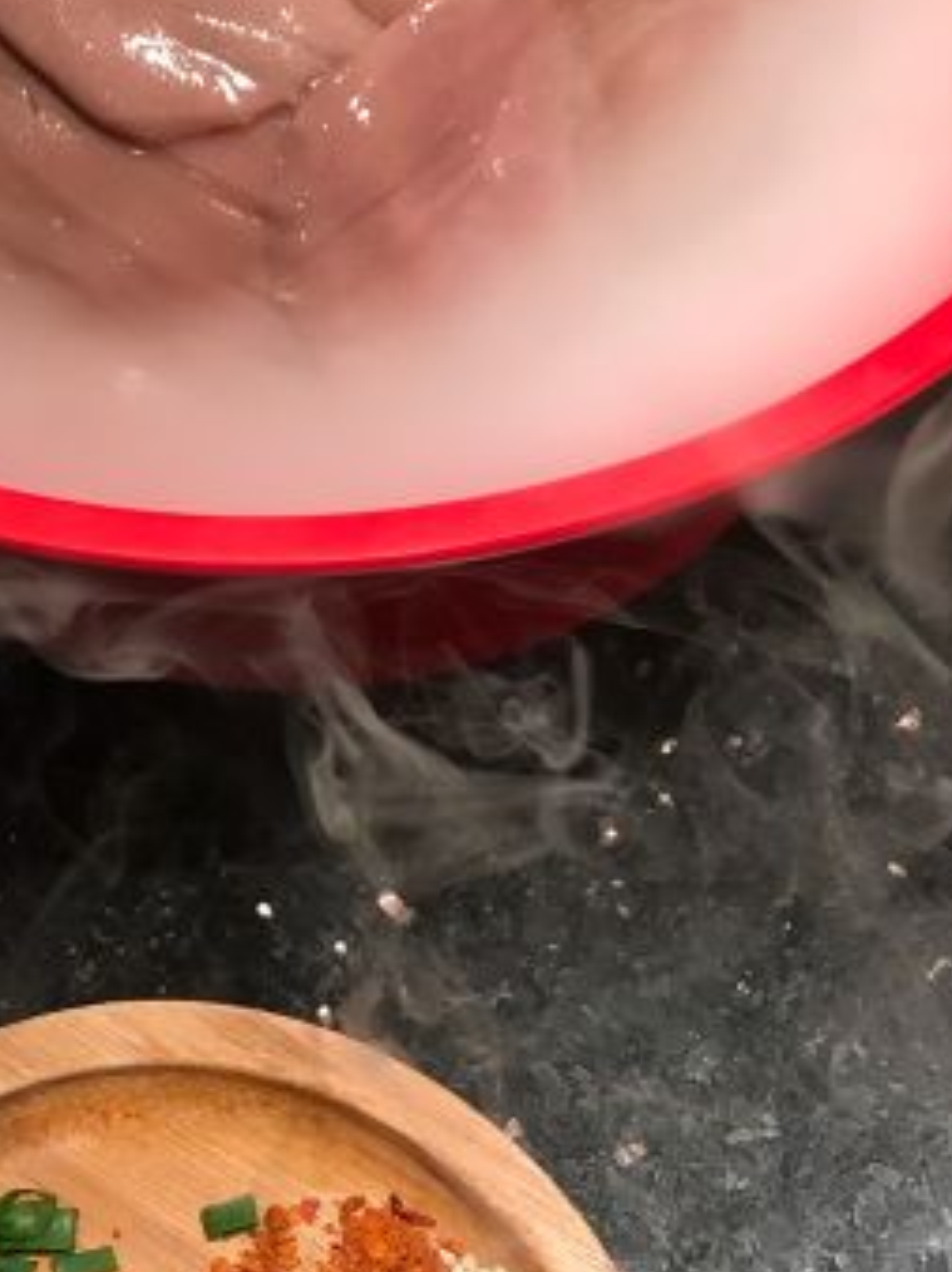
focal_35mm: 58
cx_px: 190
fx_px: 2129
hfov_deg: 24.8
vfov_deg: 33.3
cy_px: 628
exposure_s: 1/33
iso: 25
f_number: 1.8
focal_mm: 3.99
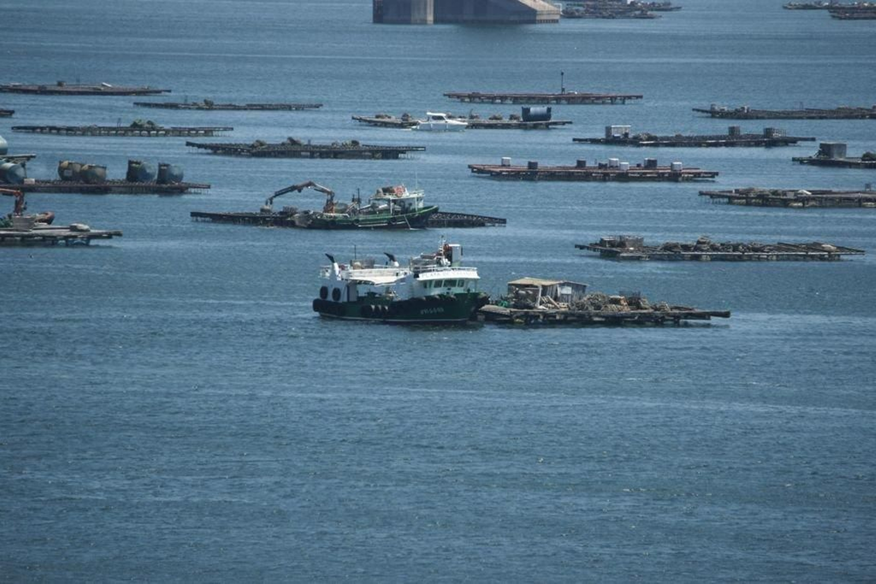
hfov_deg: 5.2
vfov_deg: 3.4
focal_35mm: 400
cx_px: 438
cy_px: 292
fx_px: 9734
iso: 100
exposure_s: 1/500
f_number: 5.6
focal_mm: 400
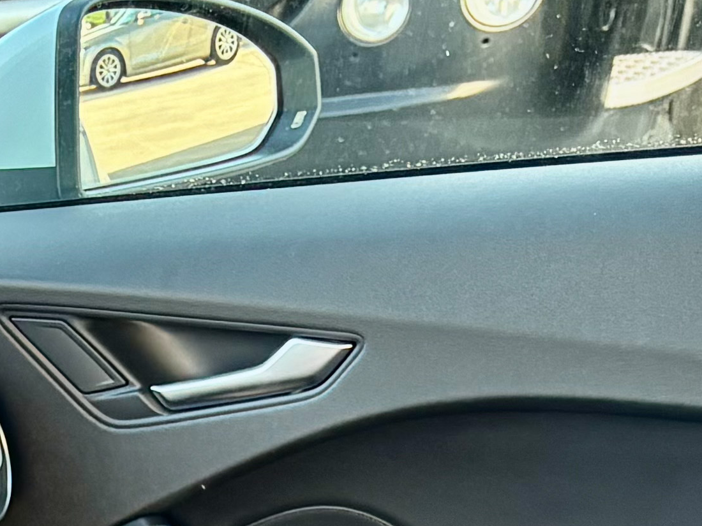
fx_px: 2738
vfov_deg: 9.7
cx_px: -498
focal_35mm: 135
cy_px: 1278
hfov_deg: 13.4
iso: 100
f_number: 1.6
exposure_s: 1/120
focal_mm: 5.96
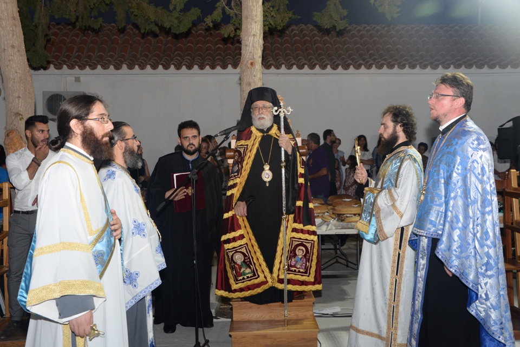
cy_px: 174
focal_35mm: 38
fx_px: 549
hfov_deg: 50.7
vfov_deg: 35.1
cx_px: 260
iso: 1250
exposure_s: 1/60
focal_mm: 38
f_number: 7.1
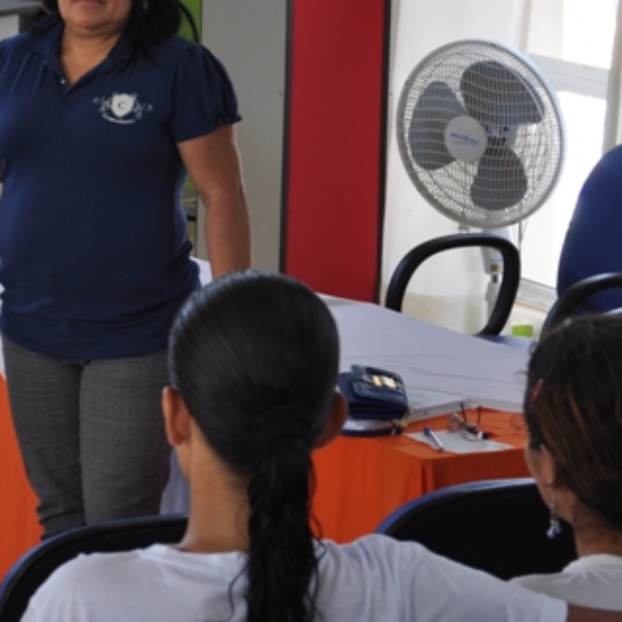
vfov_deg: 10.0
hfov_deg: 9.9
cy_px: 178
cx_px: -107
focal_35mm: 175
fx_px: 3559
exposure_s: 1/80
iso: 400
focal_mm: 55
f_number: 5.6
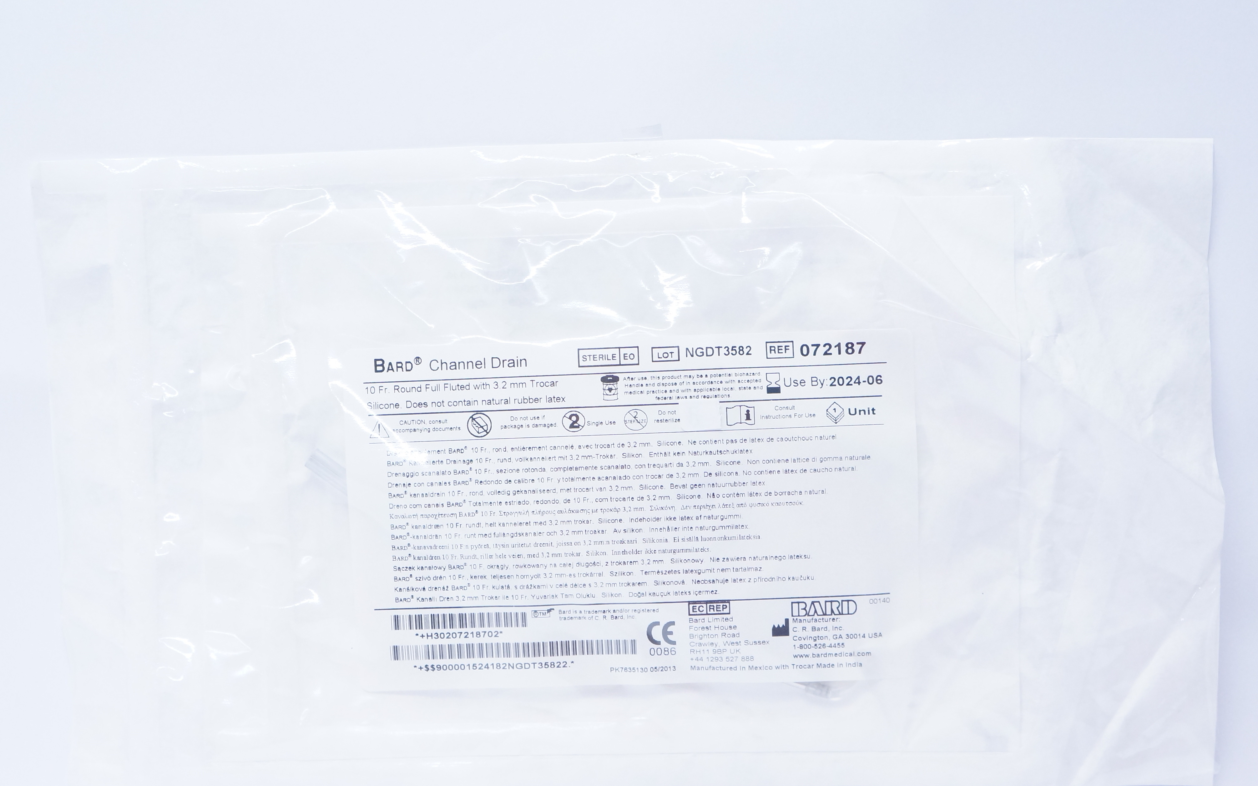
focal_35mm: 47
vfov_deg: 27.6
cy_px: 481
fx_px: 1598
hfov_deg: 42.9
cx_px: 583
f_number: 4.5
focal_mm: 25
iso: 1600
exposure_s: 1/125
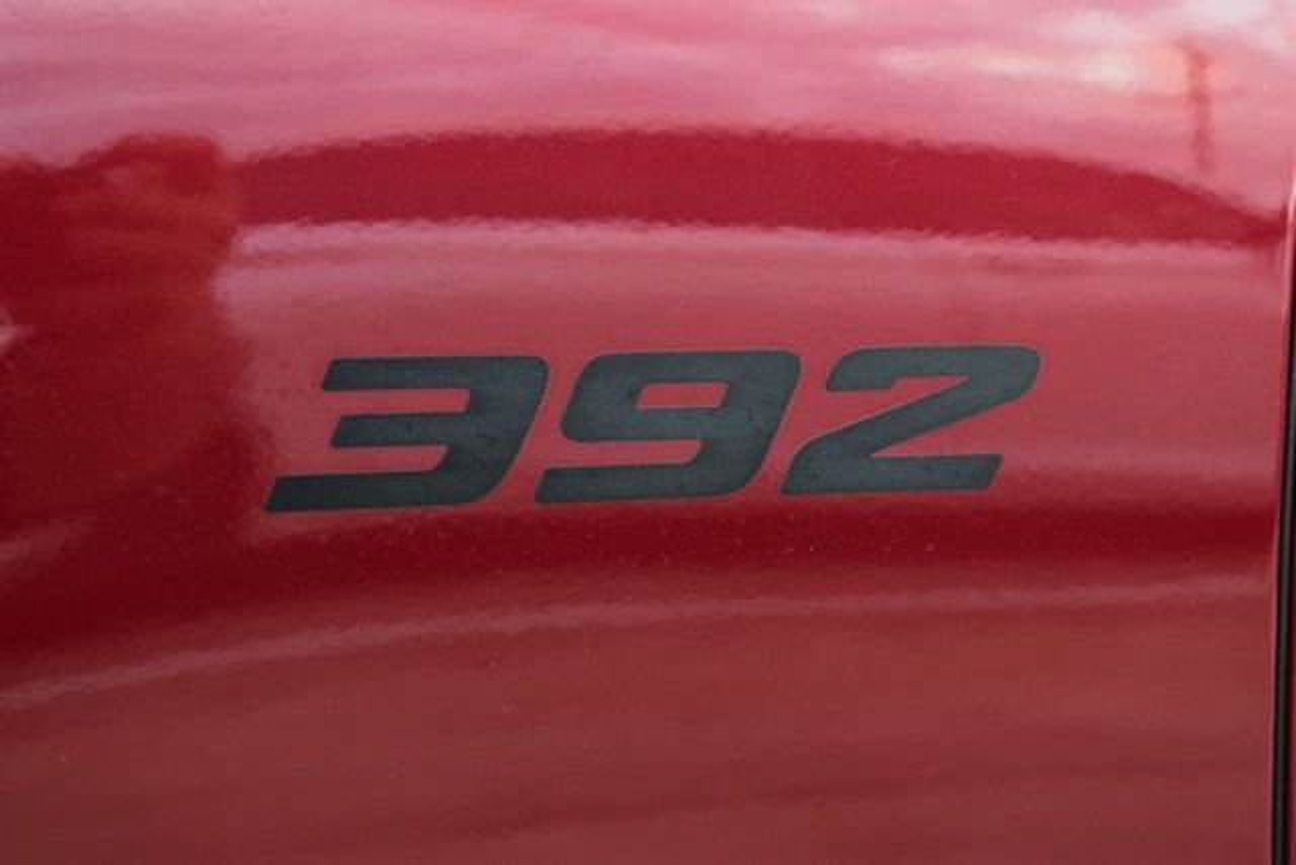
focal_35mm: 82
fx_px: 2970
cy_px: 432
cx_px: 648
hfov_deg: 24.6
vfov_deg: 16.6
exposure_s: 1/15
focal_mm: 55
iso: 720
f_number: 6.3
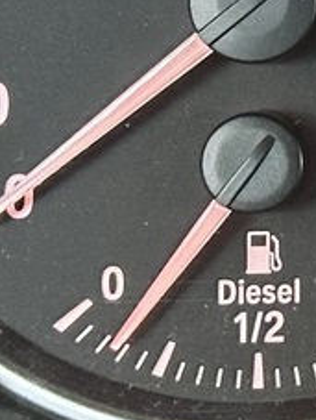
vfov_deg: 6.4
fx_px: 3690
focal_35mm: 304
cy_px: -220
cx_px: 917
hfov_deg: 4.7
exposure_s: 1/40
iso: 400
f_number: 1.78
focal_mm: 6.86
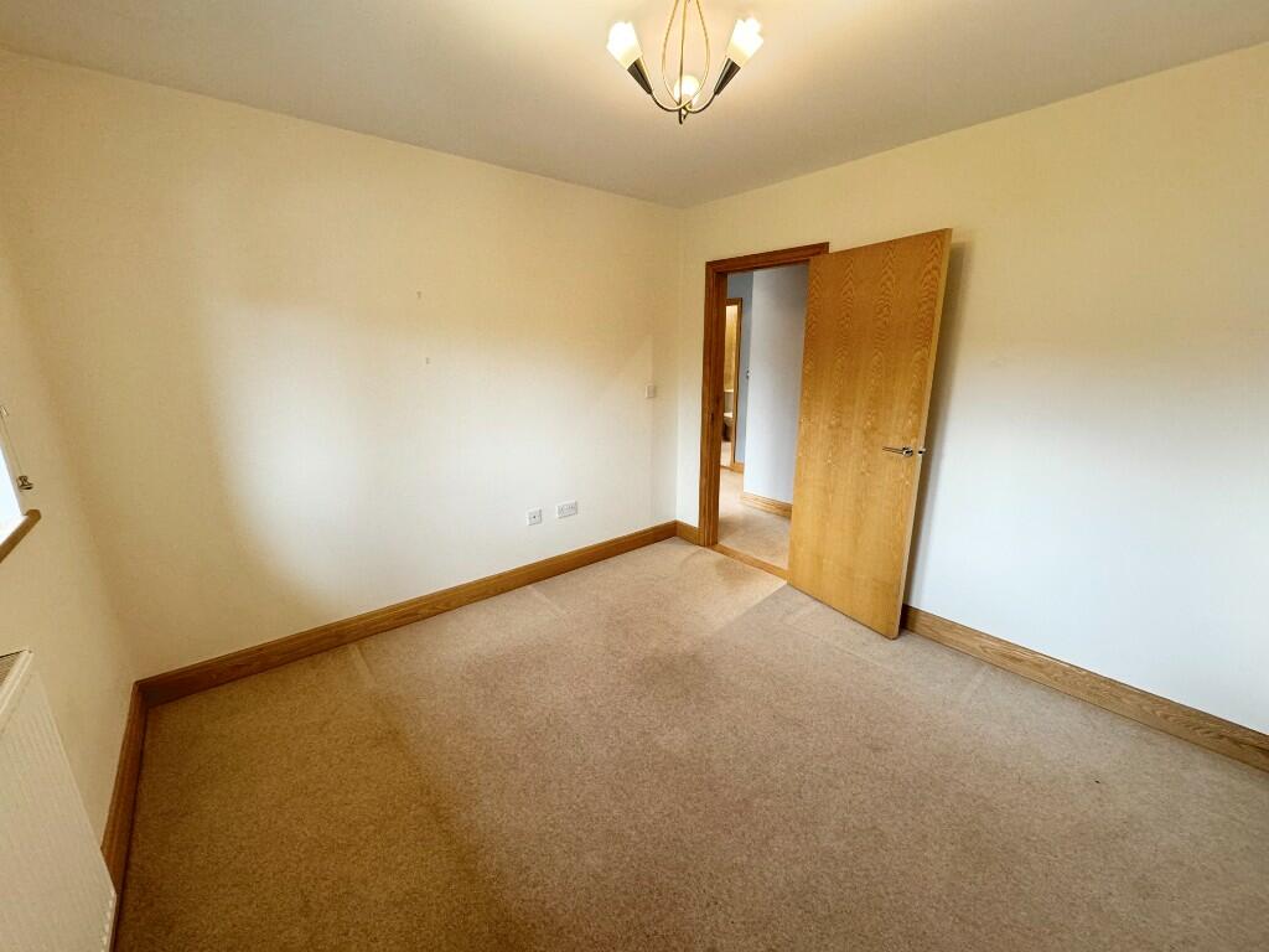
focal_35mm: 14
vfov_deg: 85.7
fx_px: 513
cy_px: 476
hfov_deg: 102.1
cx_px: 634
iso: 250
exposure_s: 1/100
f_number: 2.2
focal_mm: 2.22
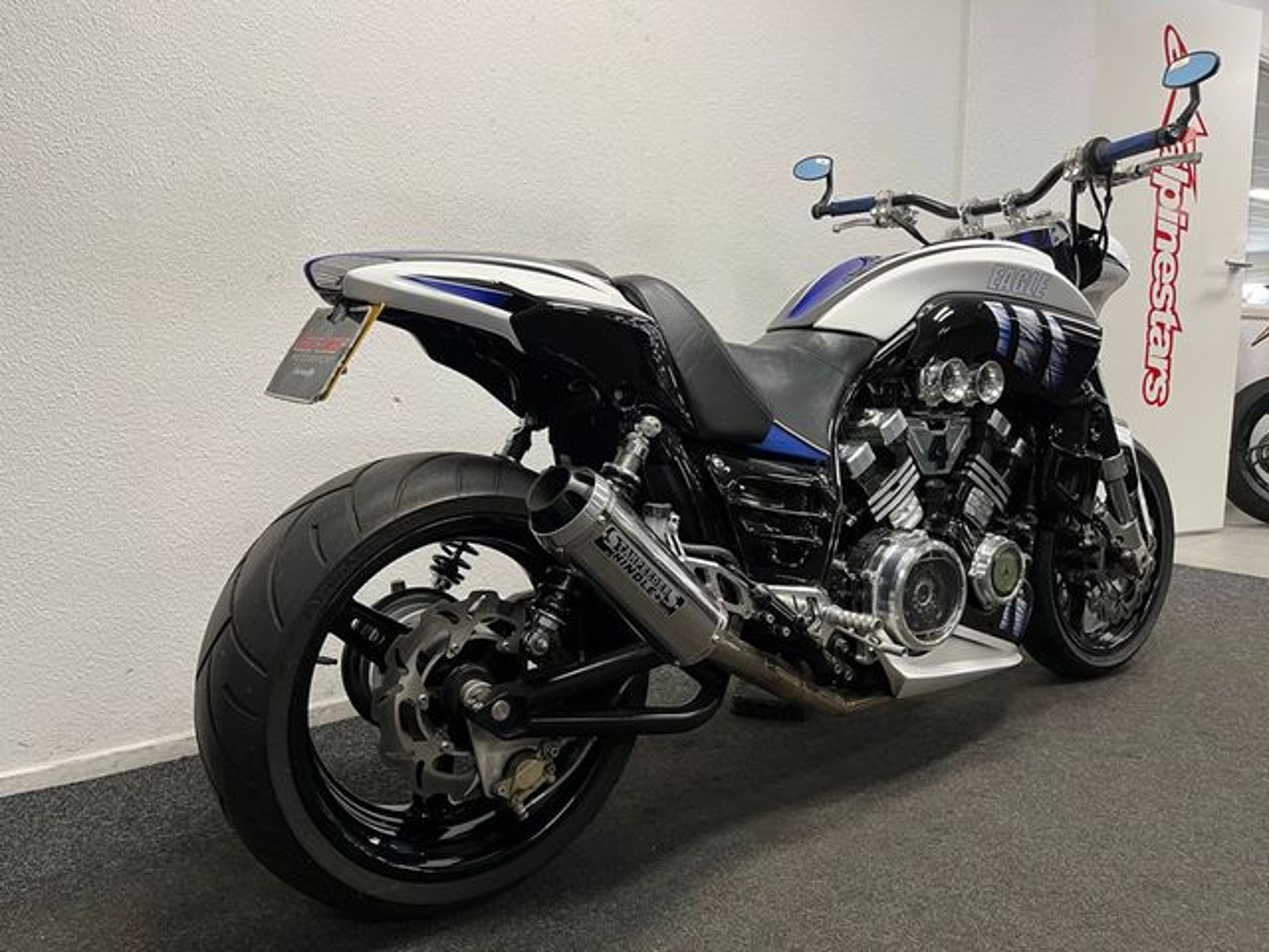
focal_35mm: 26
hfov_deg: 67.3
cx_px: 634
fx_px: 953
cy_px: 476
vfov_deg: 53.1
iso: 80
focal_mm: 5.1
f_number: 1.6
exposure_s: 1/50
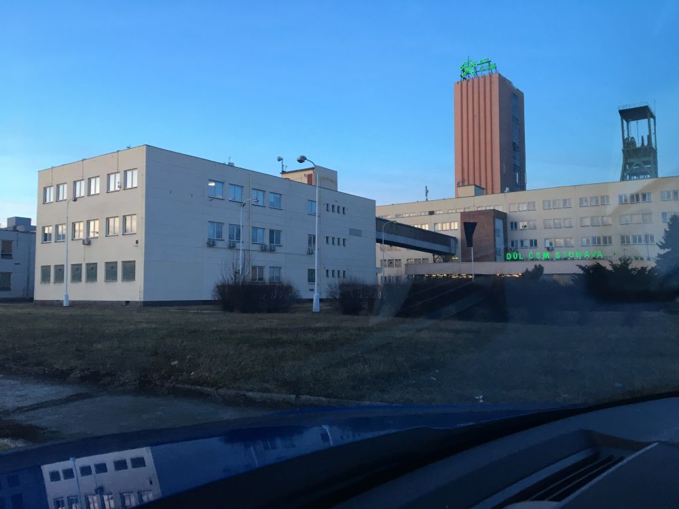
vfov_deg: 48.2
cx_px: 340
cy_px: 254
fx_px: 569
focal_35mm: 29
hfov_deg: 61.7
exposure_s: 1/33
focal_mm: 4.15
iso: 32
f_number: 2.2
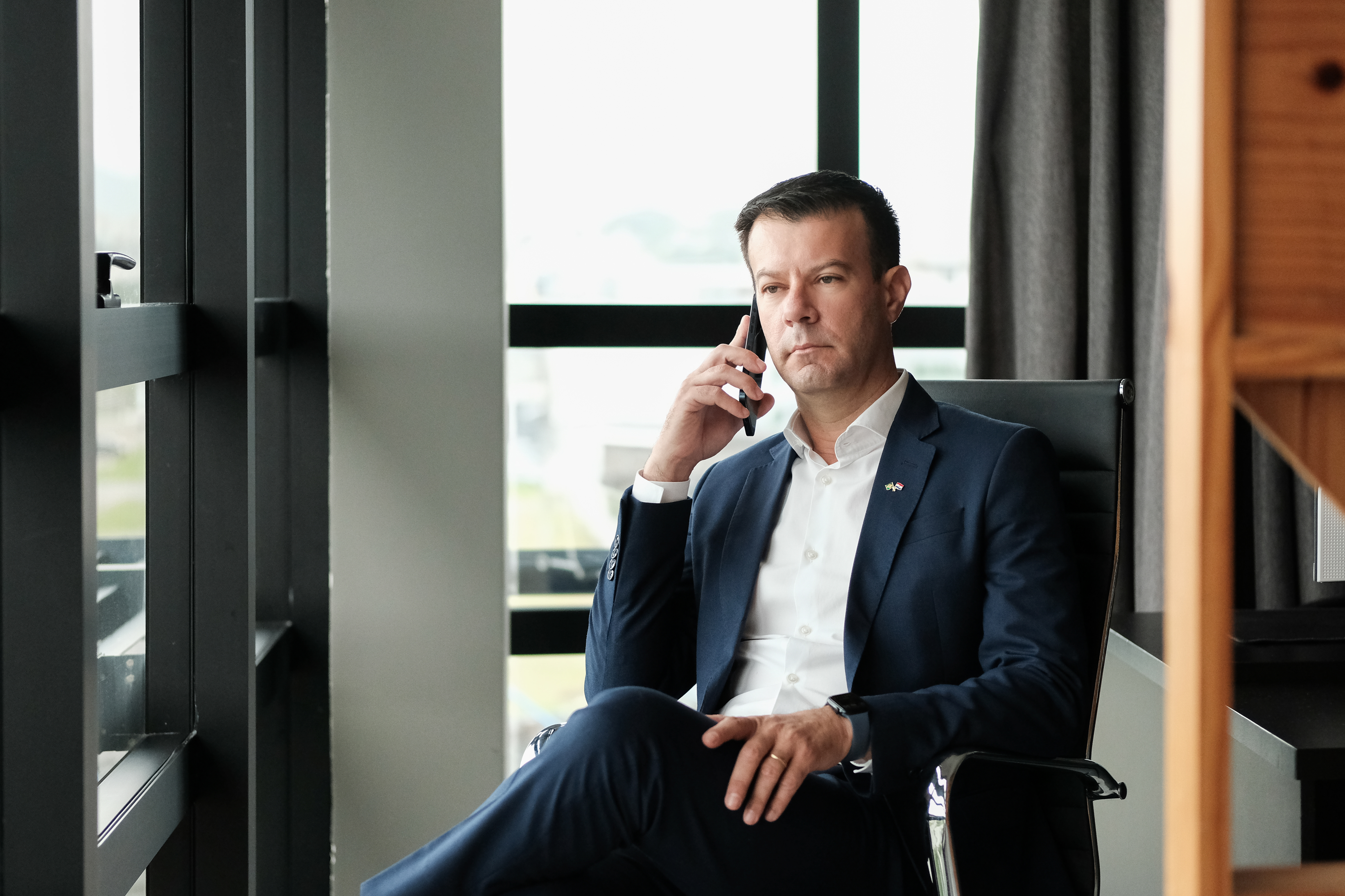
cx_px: 672
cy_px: 448
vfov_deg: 18.2
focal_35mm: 75
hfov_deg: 27.0
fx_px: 2802
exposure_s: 1/250
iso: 2000
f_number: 2
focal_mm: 50
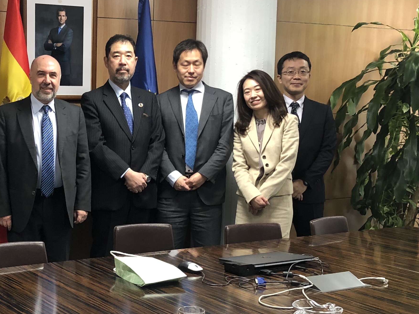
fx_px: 775
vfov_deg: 22.8
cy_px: 223
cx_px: 92
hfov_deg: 29.7
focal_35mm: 64
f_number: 1.8
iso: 40
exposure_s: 1/15
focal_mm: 3.99
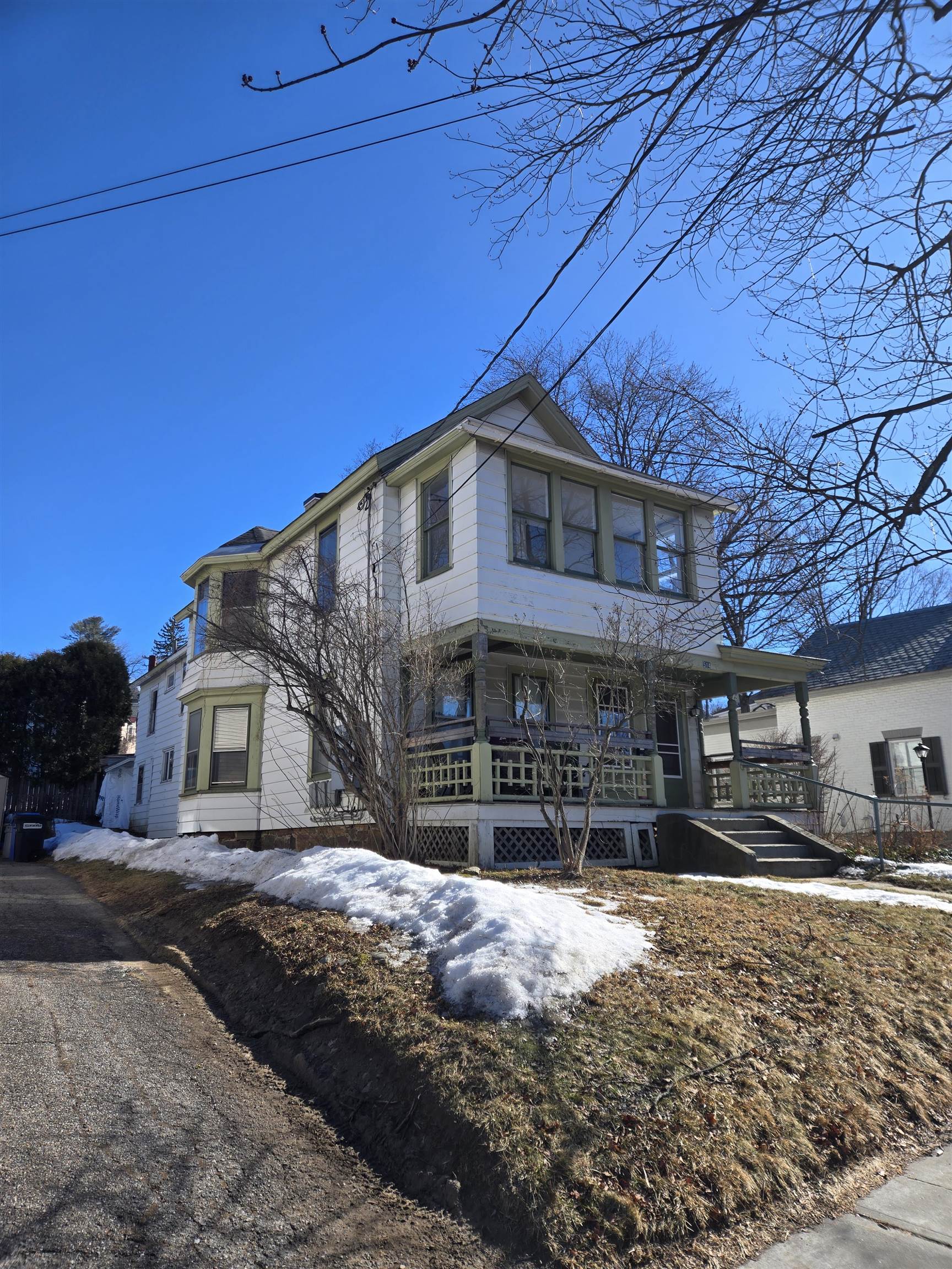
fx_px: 843
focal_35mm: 23
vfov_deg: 73.9
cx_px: 476
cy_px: 634
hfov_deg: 58.9
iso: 25
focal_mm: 5.4
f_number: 1.8
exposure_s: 1/1525
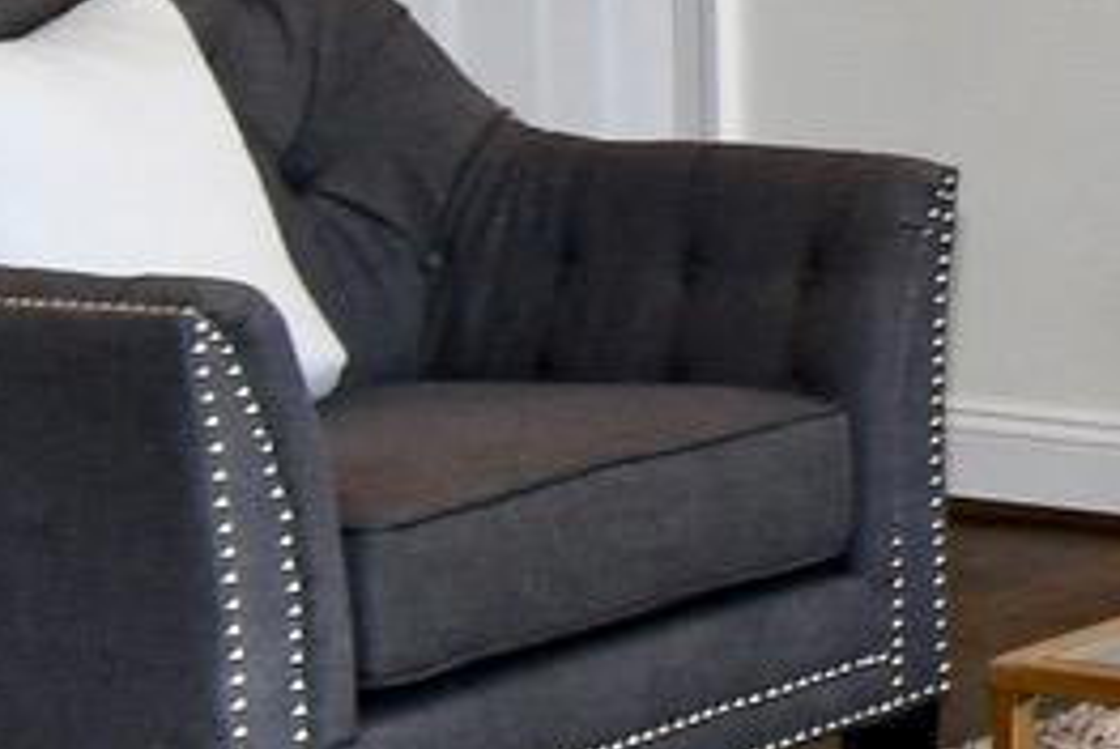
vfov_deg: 9.7
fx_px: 4360
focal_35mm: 140
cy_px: -181
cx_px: 2155
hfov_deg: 12.9
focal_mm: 12
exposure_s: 1/60
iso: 360
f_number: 4
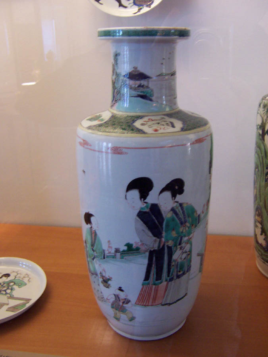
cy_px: 178
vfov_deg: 51.4
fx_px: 372
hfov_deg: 39.7
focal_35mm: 36
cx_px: 134
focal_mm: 5.6
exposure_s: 1/8
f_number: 2.8
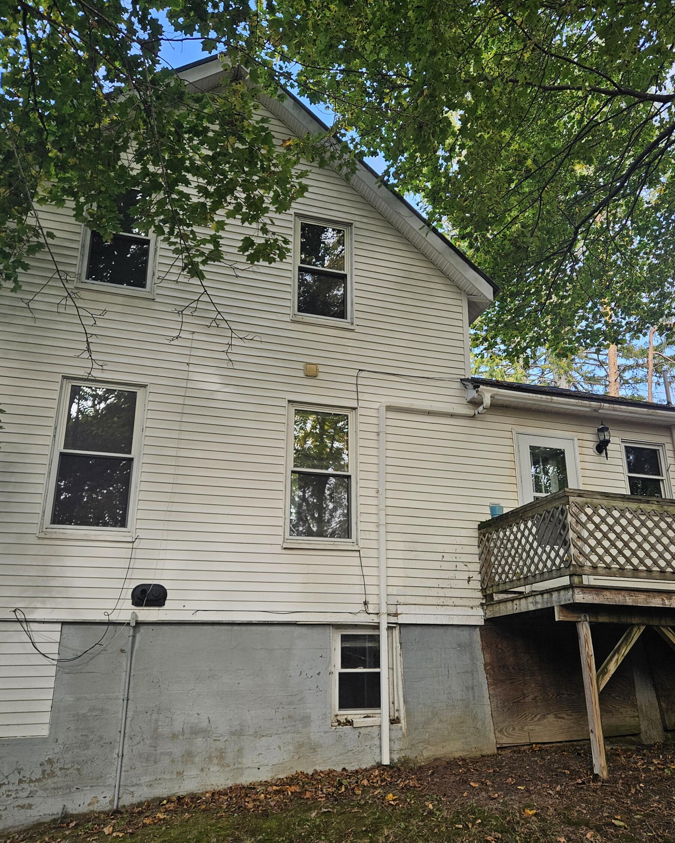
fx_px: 749
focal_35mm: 30
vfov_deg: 58.8
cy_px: 421
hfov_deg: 48.3
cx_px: 389
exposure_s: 1/240
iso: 40
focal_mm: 5.4
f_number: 1.8
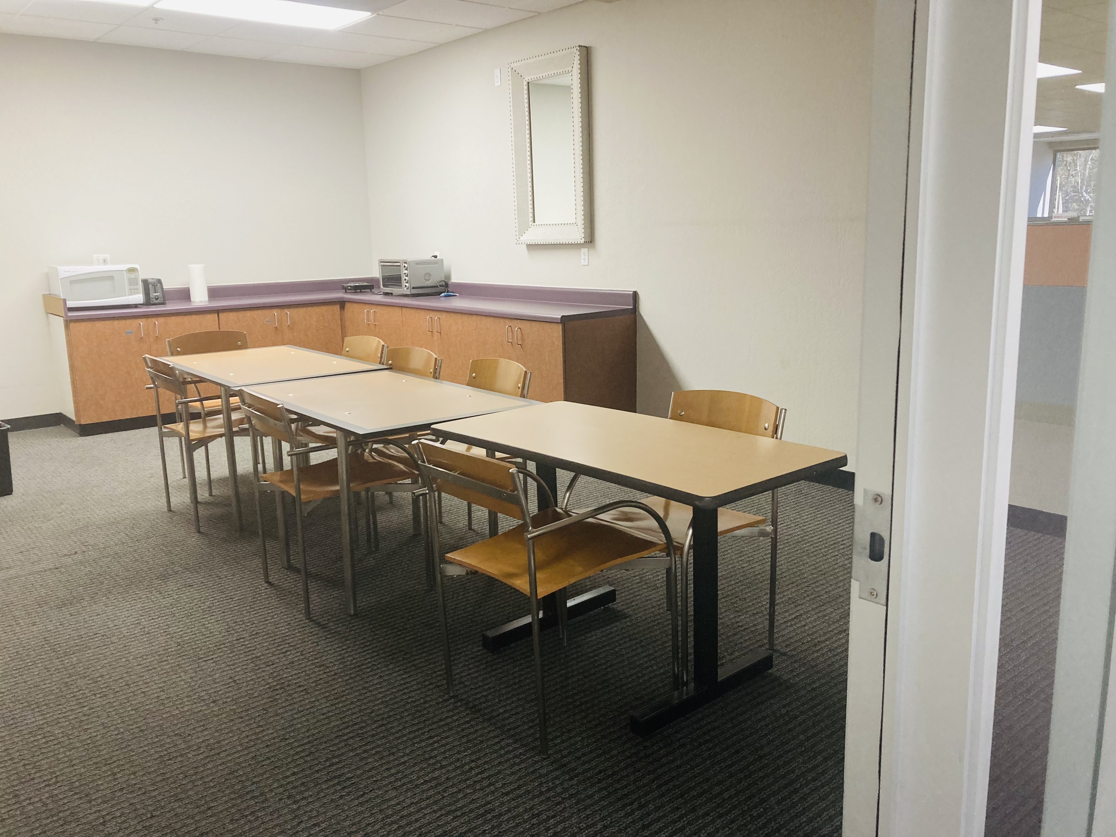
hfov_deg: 63.4
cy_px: 418
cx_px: 558
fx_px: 903
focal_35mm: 28
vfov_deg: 49.7
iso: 160
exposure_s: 1/60
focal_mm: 3.99
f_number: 1.8
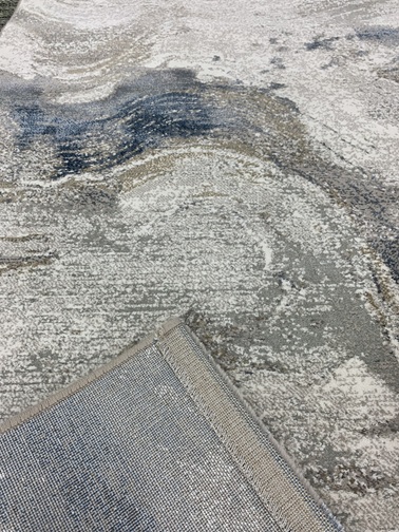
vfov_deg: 67.3
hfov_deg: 53.1
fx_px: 400
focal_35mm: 26
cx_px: 200
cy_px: 266
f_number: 1.8
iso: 50
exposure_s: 1/100
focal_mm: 4.25
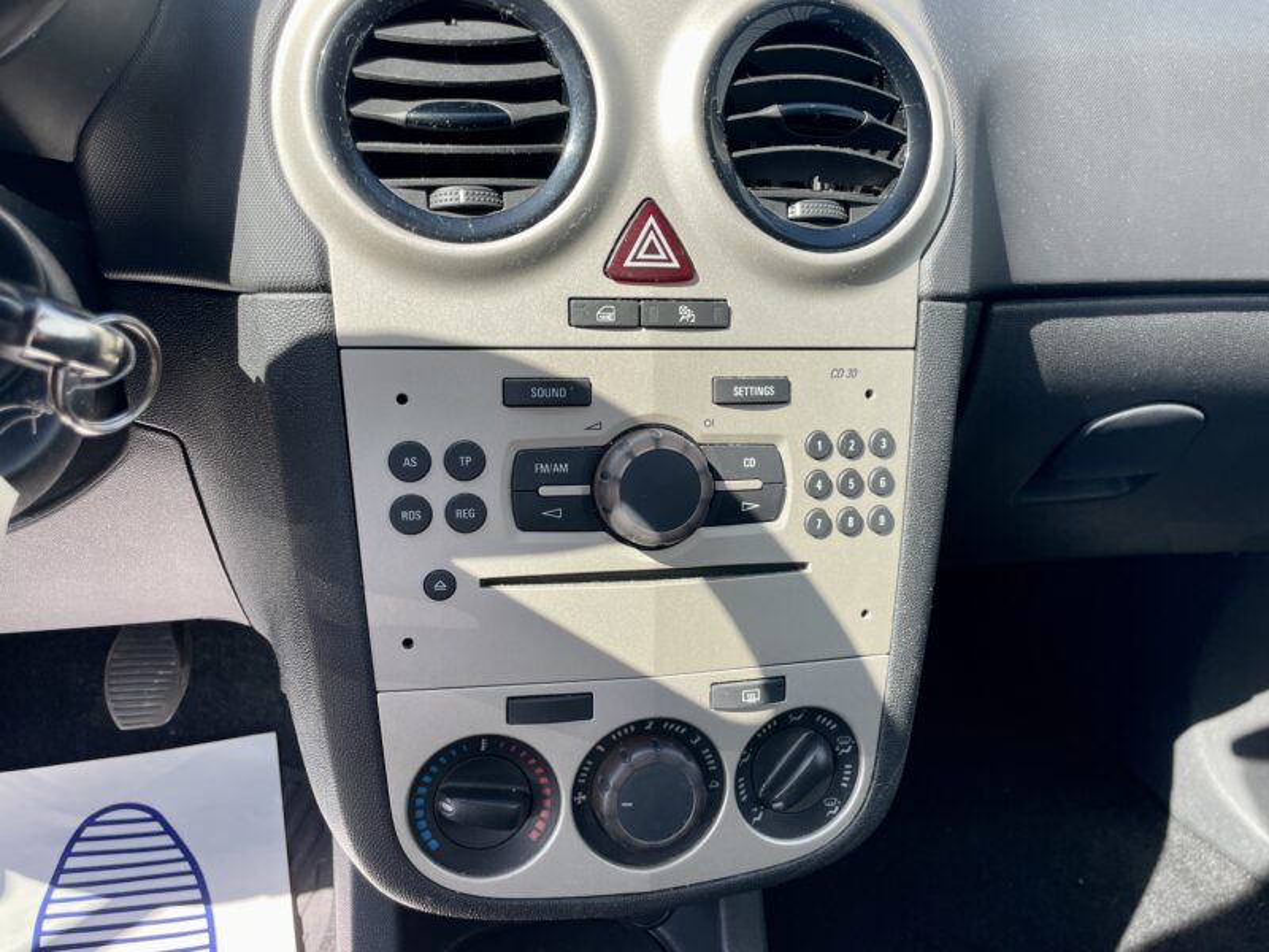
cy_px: 476
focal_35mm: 26
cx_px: 634
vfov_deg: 53.1
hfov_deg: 67.3
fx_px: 953
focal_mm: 4.2
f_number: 1.6
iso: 32
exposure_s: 1/615
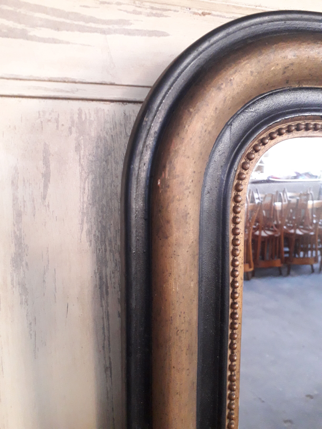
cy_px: 214
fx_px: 335
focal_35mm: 27
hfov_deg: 51.4
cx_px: 161
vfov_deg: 65.3
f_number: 1.9
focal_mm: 3.6
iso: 320
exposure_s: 1/25
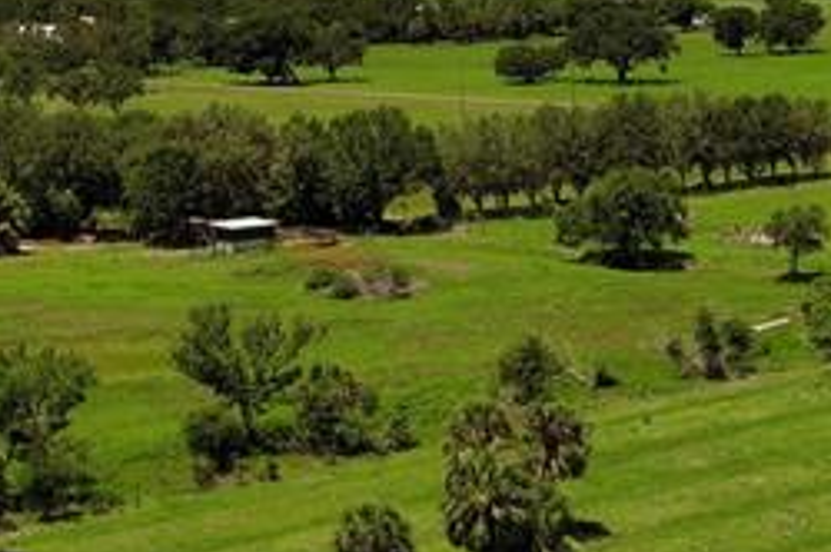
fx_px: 2743
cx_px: 416
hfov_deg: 17.2
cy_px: 73
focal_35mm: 119
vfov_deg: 11.4
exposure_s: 1/320
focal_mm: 10.57
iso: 100
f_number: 9
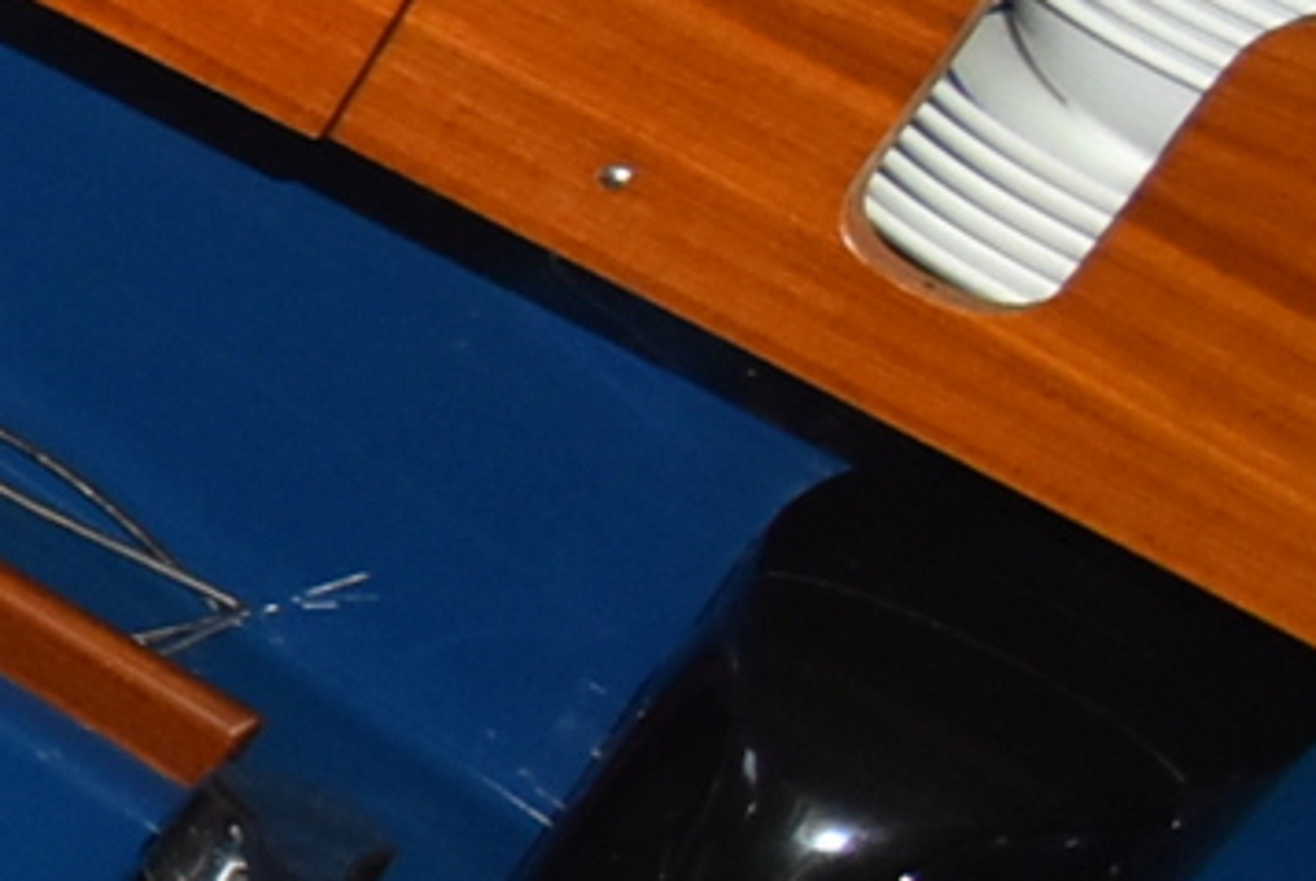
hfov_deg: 9.8
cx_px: -3200
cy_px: 529
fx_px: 3843
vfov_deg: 13.1
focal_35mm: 105
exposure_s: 1/80
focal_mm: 10
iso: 800
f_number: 4.5
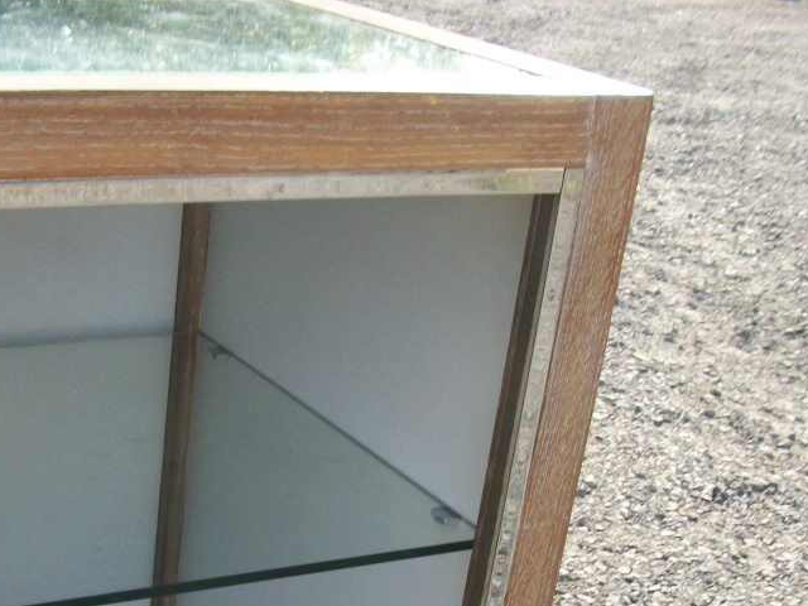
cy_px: 595
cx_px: 128
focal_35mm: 64
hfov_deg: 29.4
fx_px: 1494
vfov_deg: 22.1
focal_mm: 5.7
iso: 80
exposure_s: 1/60
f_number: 8.8
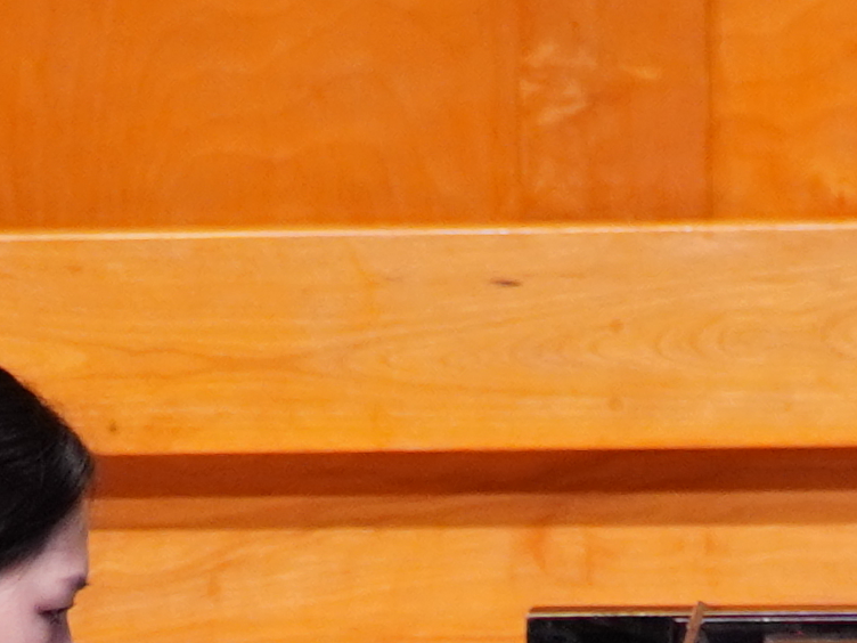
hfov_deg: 5.4
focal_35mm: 368
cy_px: 1739
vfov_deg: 3.9
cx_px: 311
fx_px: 9111
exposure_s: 1/160
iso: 640
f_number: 4
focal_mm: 32
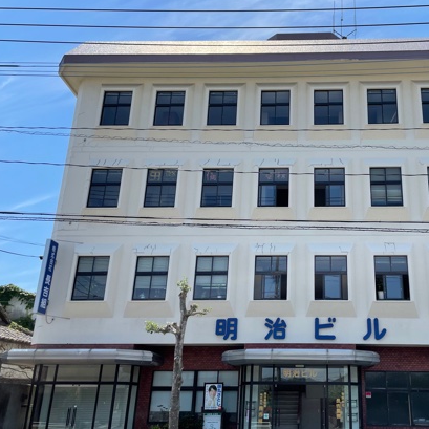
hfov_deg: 45.1
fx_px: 505
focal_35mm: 36
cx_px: 297
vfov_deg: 46.0
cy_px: 221
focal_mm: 4.2
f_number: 1.6
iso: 32
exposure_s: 1/3125
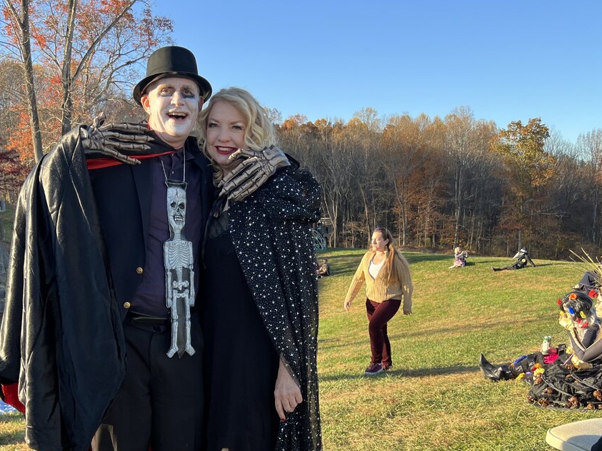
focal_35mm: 37
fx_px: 643
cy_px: 312
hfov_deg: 49.7
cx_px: 227
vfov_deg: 38.1
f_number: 1.5
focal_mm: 5.7
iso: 50
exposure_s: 1/714
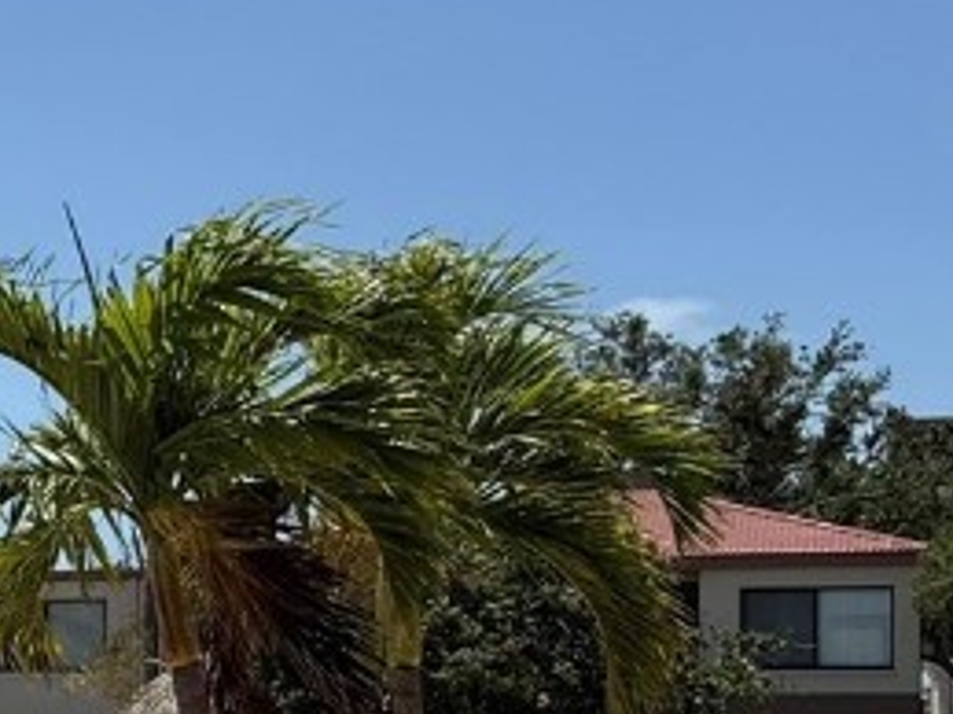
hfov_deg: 19.0
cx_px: -327
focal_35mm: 95
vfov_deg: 15.4
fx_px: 2614
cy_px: 655
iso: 80
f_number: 1.78
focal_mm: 6.76
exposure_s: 1/7353
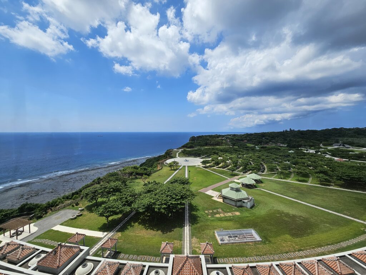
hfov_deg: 106.2
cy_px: 138
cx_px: 183
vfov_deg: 89.9
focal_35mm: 13
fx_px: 137
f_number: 2.2
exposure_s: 1/4743
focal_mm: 2.2
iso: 50
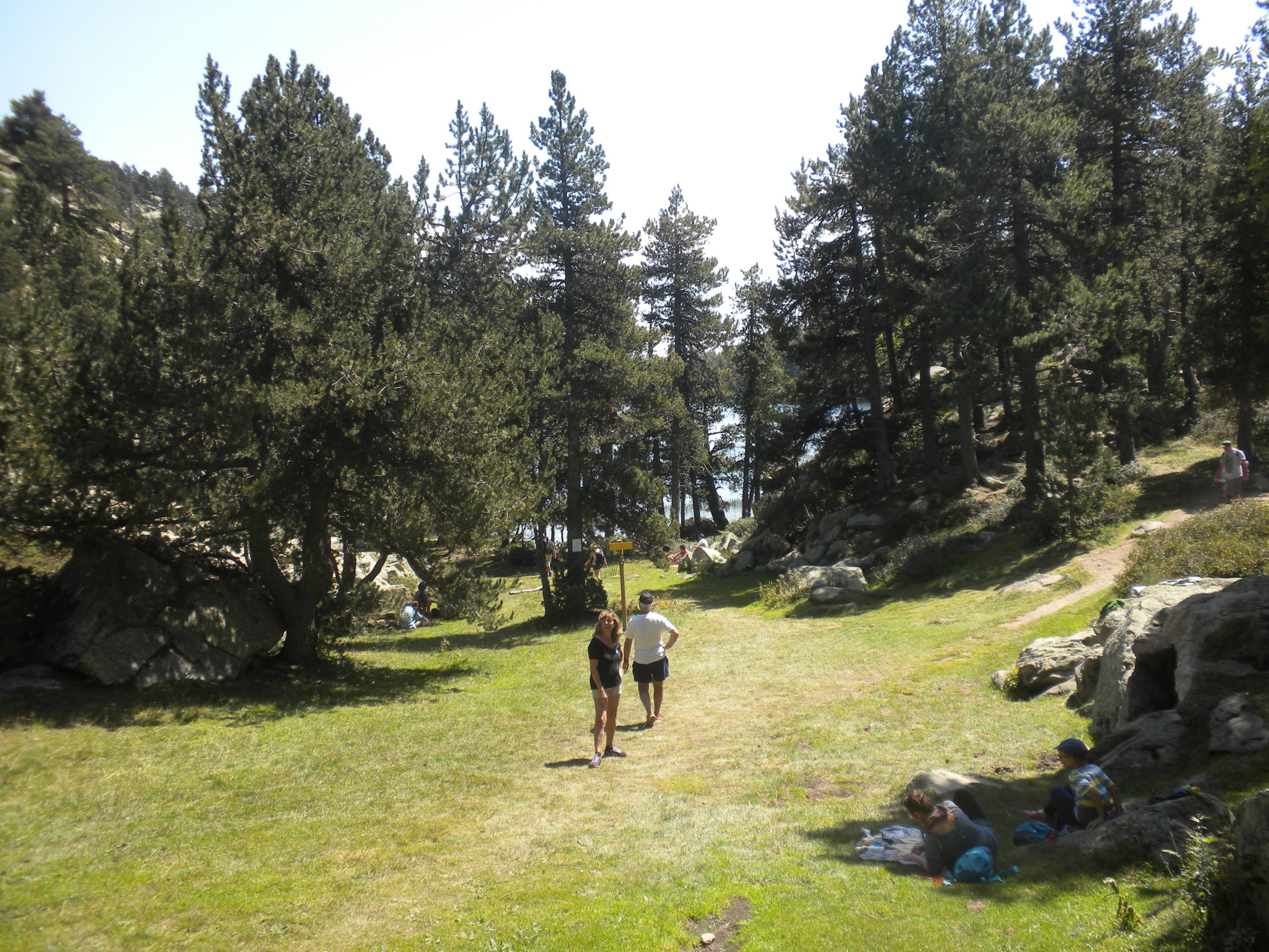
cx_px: 634
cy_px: 476
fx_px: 1356
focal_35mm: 37
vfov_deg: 38.7
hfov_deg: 50.1
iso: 64
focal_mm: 6.6
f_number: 3.5
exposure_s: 1/293
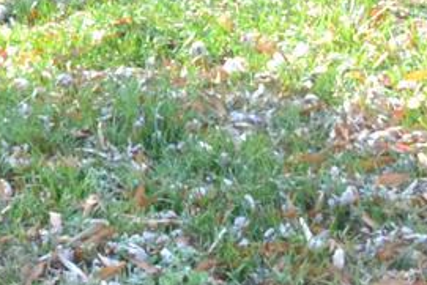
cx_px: -649
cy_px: -598
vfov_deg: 6.2
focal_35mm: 204
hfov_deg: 9.0
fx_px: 2421
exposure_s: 1/25
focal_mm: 18
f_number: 16
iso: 800
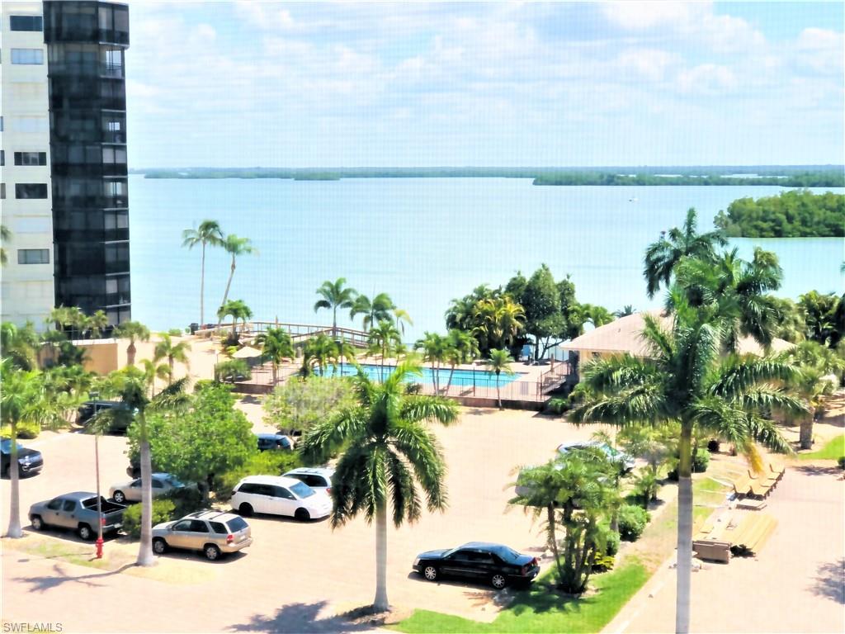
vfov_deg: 25.7
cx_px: 422
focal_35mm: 57
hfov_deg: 33.8
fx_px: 1391
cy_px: 317
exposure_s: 1/615
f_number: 2.8
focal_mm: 6.6
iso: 20
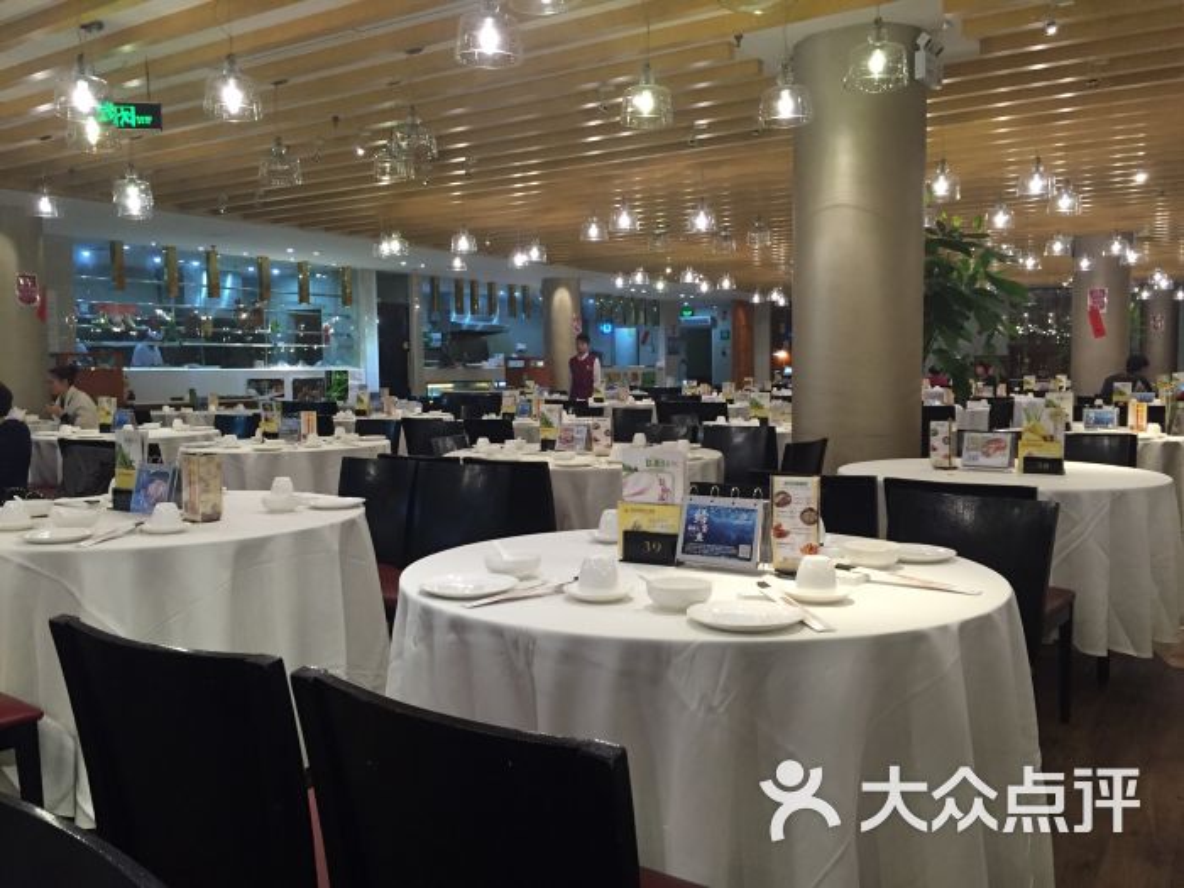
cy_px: 444
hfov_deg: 61.7
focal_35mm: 29
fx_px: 992
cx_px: 592
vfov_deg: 48.2
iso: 200
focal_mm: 4.15
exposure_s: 1/33
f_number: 2.2
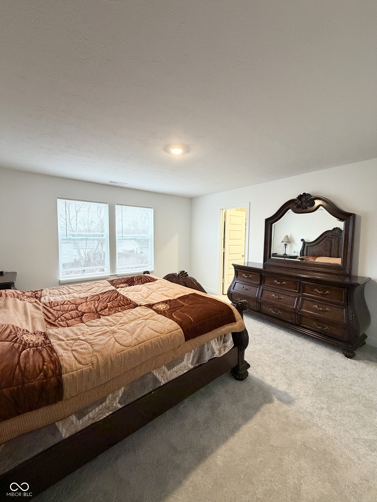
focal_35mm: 14
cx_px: 188
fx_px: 203
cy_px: 251
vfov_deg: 102.1
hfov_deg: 85.7
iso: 400
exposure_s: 1/60
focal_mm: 2.22
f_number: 2.2
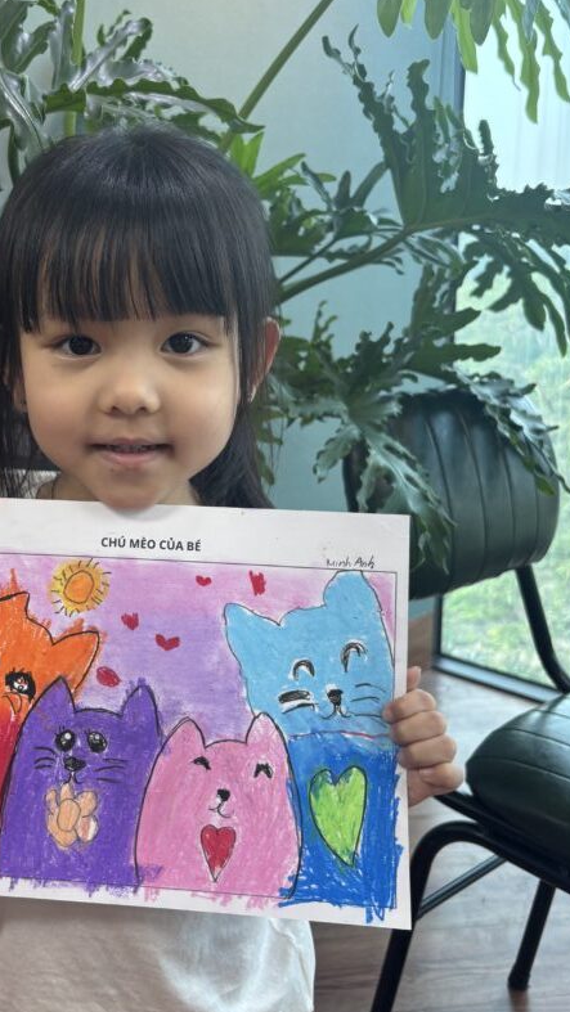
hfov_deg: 32.2
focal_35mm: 36
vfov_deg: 55.2
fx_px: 967
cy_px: 450
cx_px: 143
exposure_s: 1/100
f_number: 1.6
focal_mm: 5.96
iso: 80
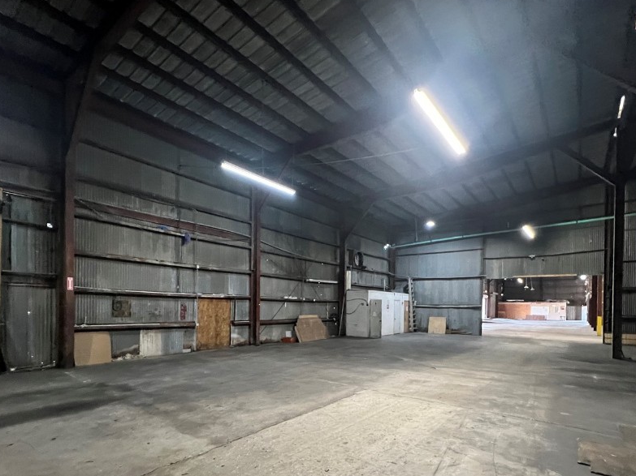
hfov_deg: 90.9
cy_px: 307
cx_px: 343
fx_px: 312
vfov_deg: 73.0
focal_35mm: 17
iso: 800
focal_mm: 1.57
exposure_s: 1/60
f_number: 1.8
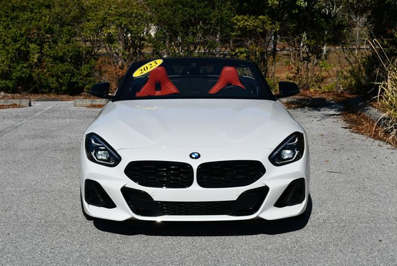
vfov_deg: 18.0
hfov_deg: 26.6
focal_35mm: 76
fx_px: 839
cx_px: 198
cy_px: 133
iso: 100
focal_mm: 38
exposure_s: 1/400
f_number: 10
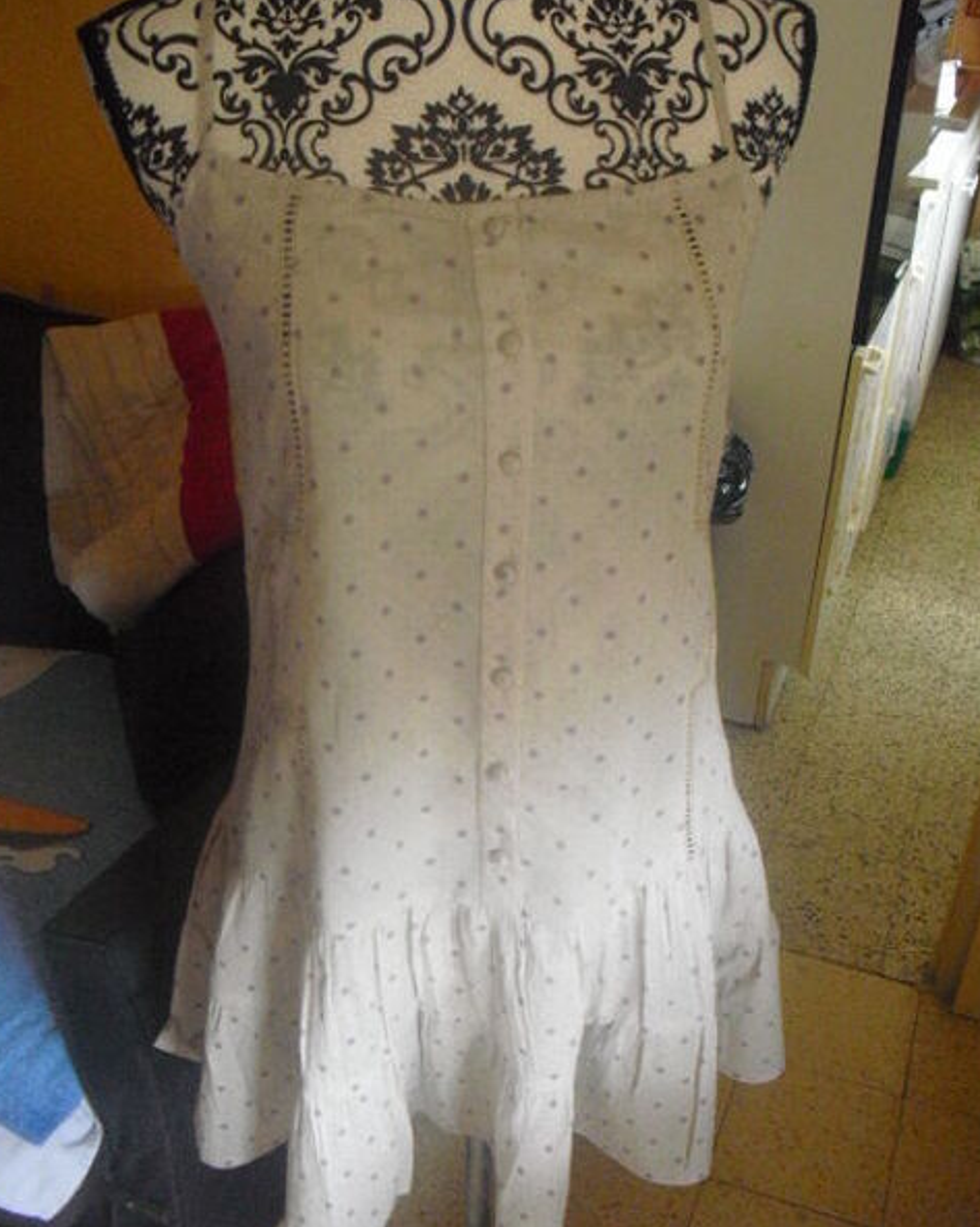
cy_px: 616
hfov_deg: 39.1
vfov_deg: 48.0
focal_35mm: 38
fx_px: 1379
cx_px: 487
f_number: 3.1
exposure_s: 1/40
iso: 800
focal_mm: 6.3
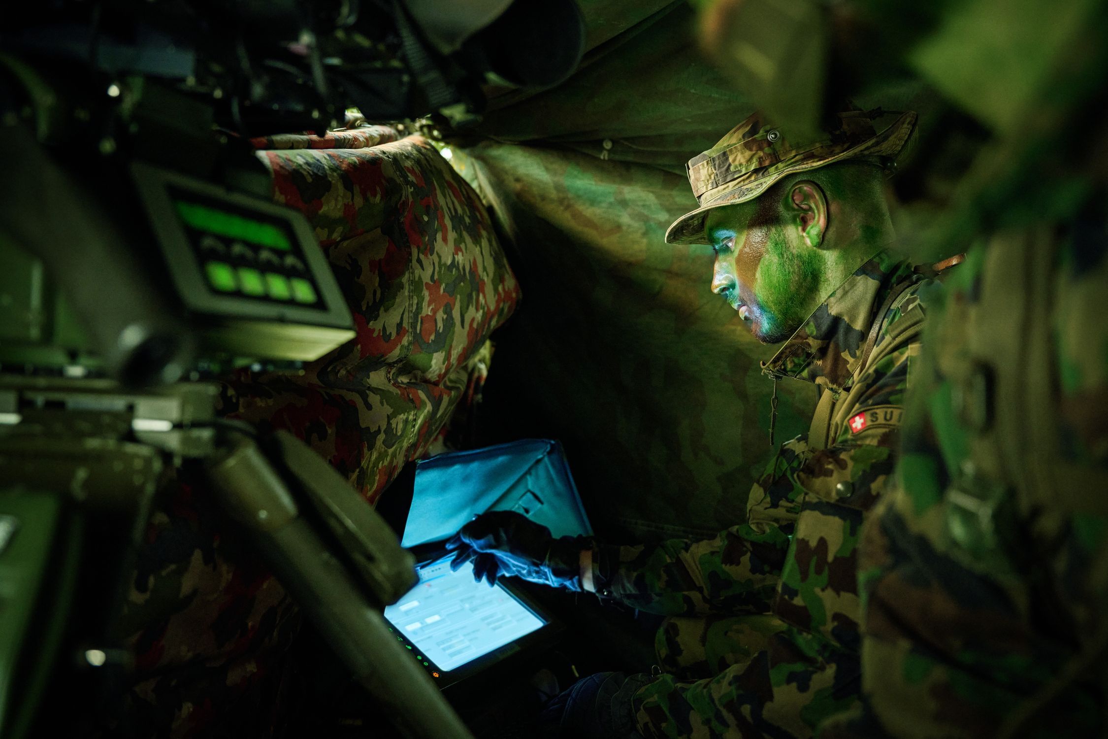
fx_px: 939
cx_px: 554
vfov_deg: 43.0
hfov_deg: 61.1
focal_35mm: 30
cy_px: 370
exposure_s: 1/100
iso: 1600
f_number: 3.2
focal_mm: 30.5
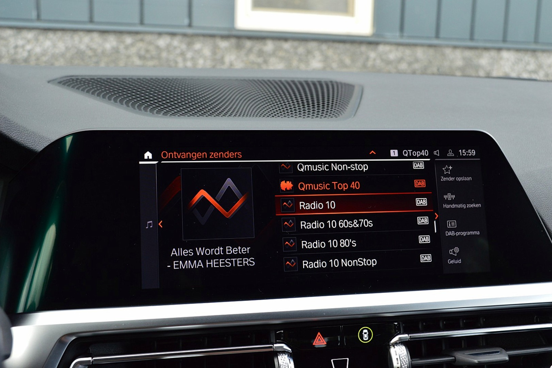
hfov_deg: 45.0
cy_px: 184
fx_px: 667
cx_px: 276
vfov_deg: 30.8
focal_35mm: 44
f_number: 8
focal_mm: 29
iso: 400
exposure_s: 1/60
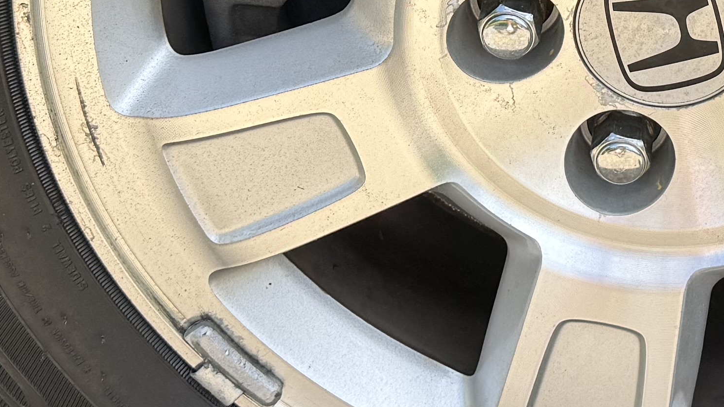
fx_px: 1939
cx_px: 707
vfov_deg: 11.7
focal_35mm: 101
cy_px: -101
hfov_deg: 20.5
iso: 80
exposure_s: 1/1361
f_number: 1.78
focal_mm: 6.76
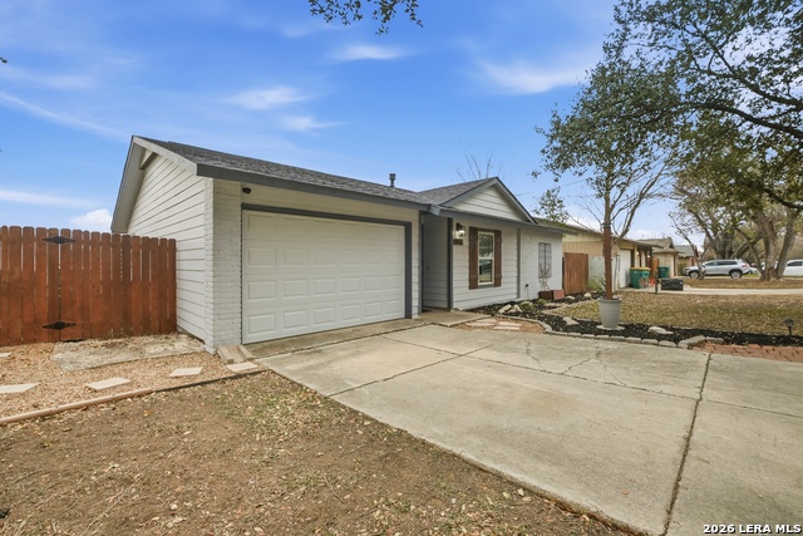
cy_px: 268
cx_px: 402
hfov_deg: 108.3
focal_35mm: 13
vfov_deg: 85.5
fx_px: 290
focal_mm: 9
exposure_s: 1/640
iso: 250
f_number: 6.3
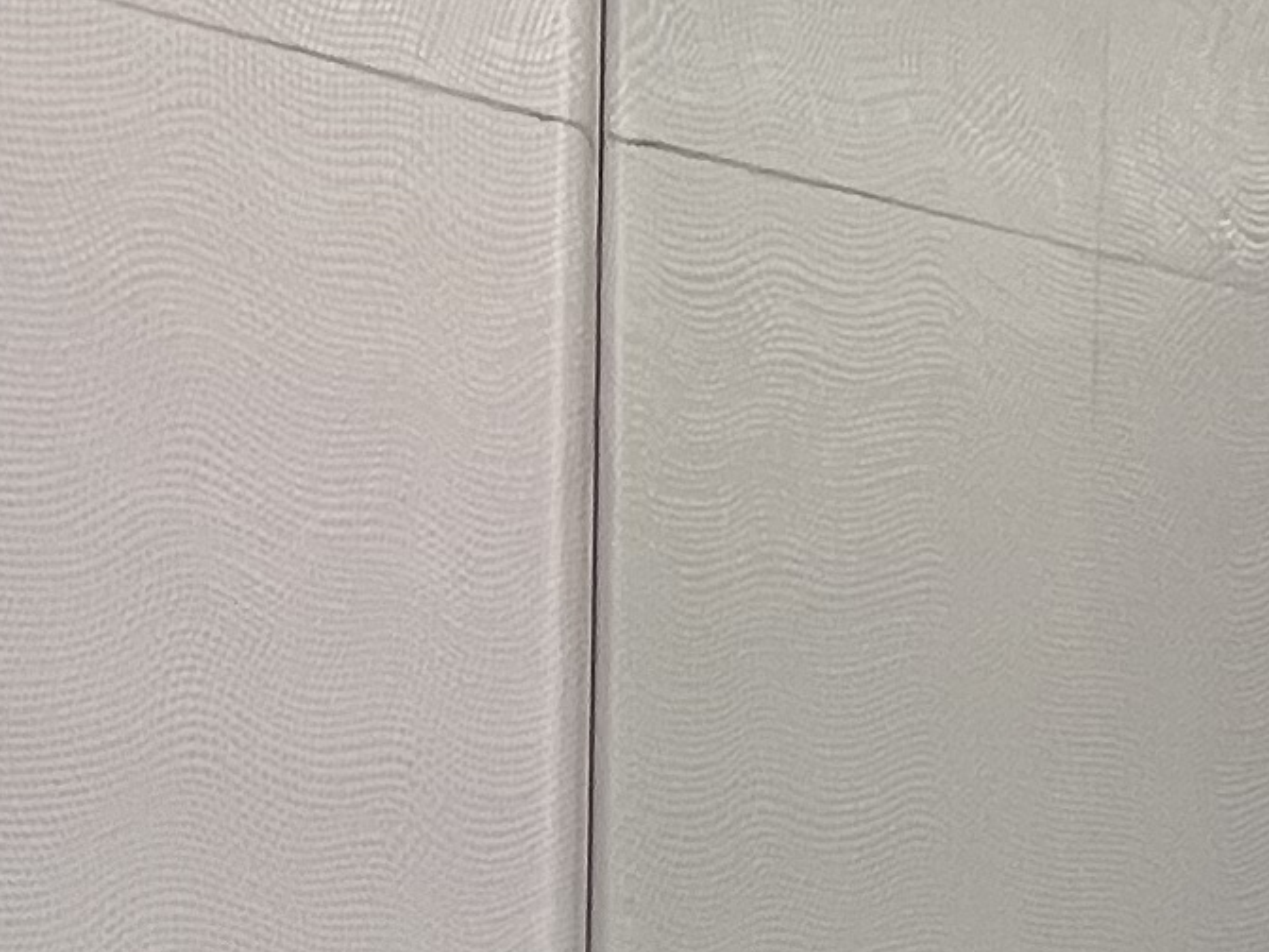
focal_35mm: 78
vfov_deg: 16.2
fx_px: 2859
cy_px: 1658
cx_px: 8
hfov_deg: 24.0
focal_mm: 1.57
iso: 100
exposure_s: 1/100
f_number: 1.8
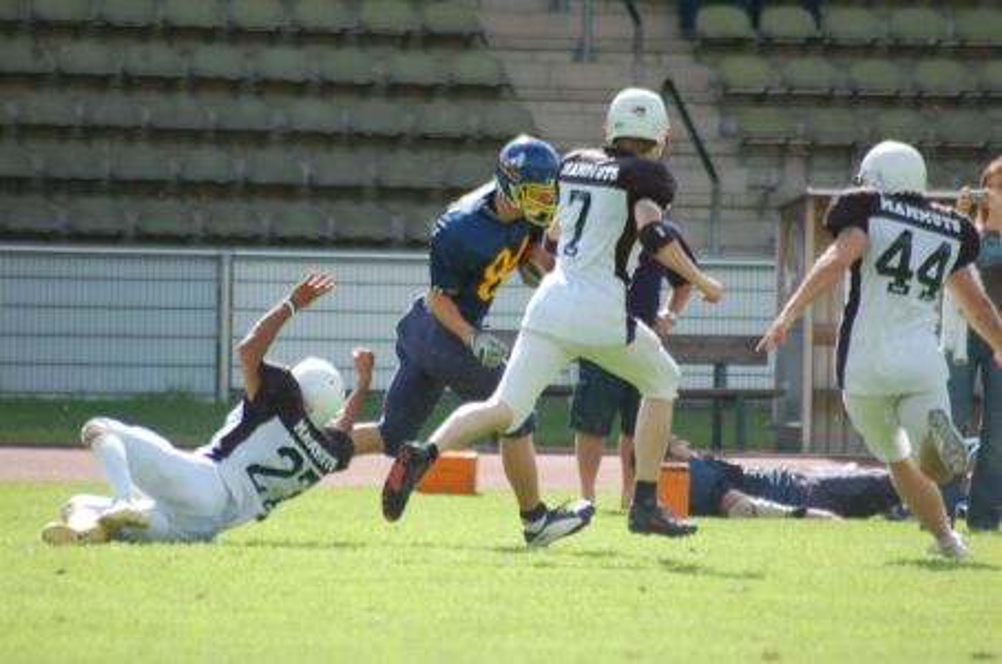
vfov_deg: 3.0
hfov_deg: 4.6
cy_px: 332
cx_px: 501
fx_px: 12499
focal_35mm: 450
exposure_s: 1/800
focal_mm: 300
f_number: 5.6
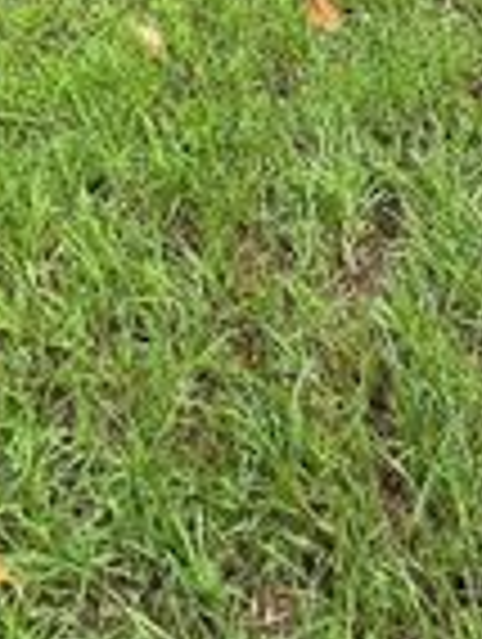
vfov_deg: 20.0
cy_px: -578
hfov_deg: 24.1
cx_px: 194
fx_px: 1129
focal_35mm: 61
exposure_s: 1/445
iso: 32
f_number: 1.8
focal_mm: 1.57
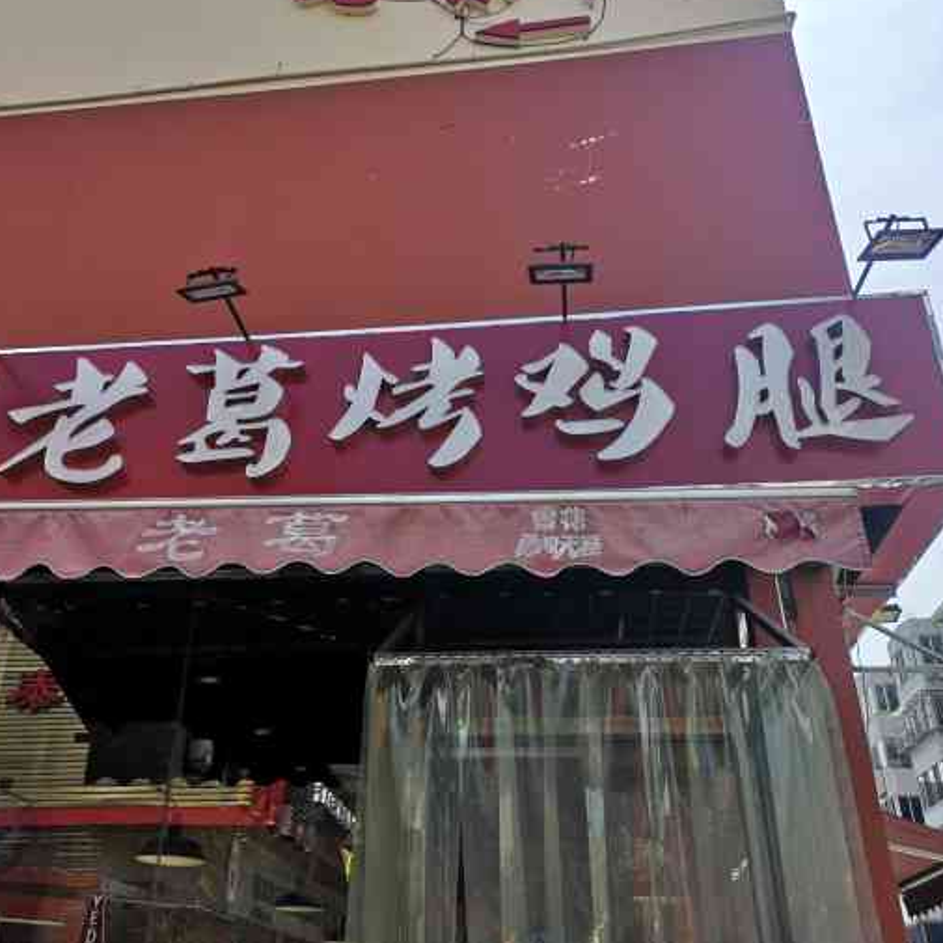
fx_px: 1017
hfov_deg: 49.5
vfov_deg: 49.7
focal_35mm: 33
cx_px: 391
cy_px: 461
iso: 50
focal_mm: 3.95
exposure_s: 1/1667
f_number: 1.8
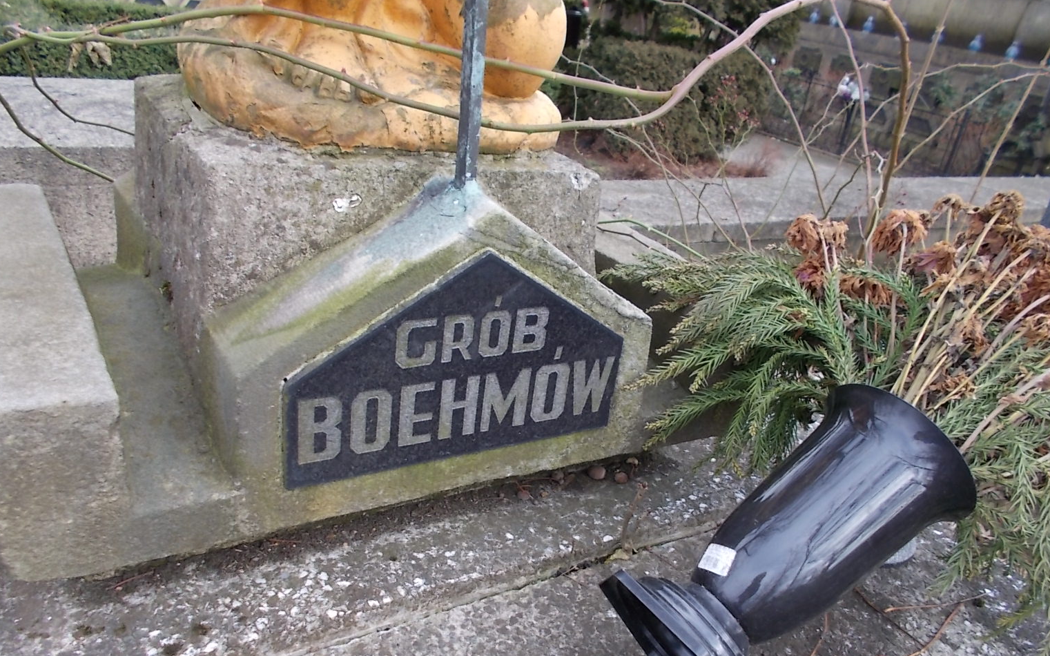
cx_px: 522
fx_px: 830
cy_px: 410
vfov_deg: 42.8
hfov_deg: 64.6
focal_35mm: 29
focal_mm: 4.6
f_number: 3.2
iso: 80
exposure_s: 1/100
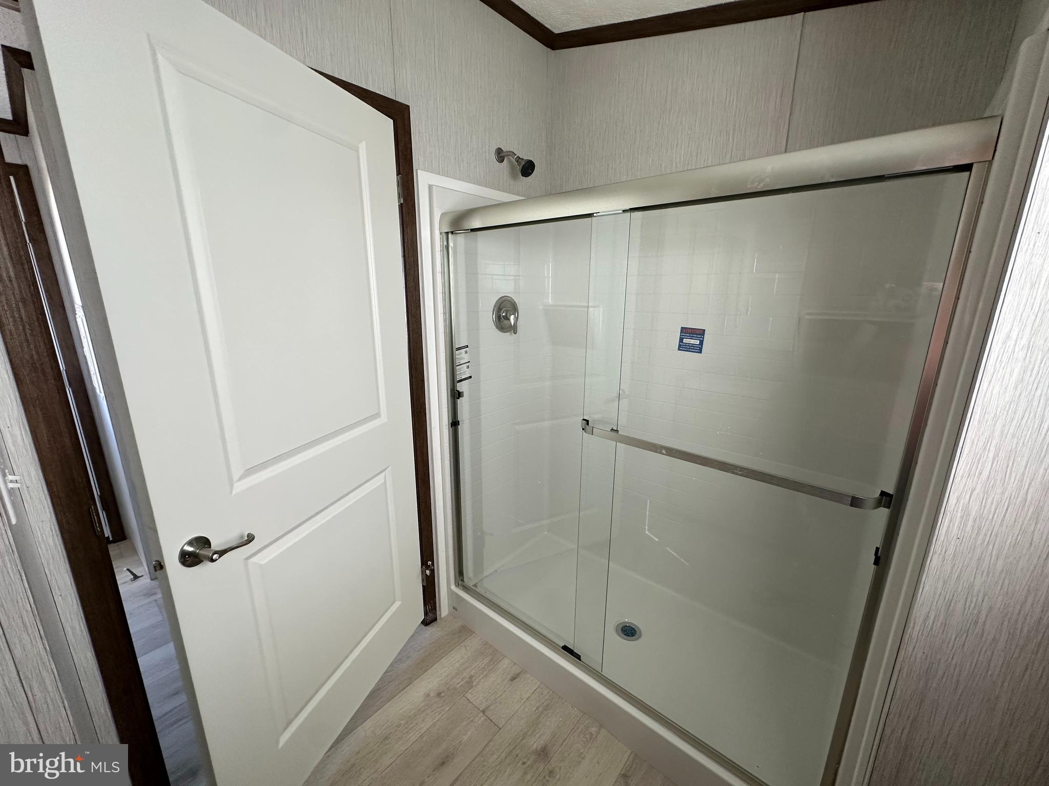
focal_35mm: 14
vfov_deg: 85.7
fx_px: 424
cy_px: 393
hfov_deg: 102.1
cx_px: 524
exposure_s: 1/99
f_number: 2.2
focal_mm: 2.22
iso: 125
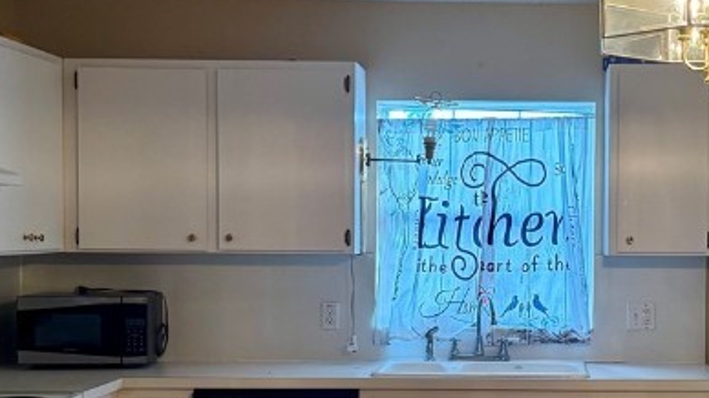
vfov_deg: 17.4
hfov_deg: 30.0
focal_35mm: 69
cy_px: 279
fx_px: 1297
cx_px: 537
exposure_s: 1/60
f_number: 1.78
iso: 200
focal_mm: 6.76
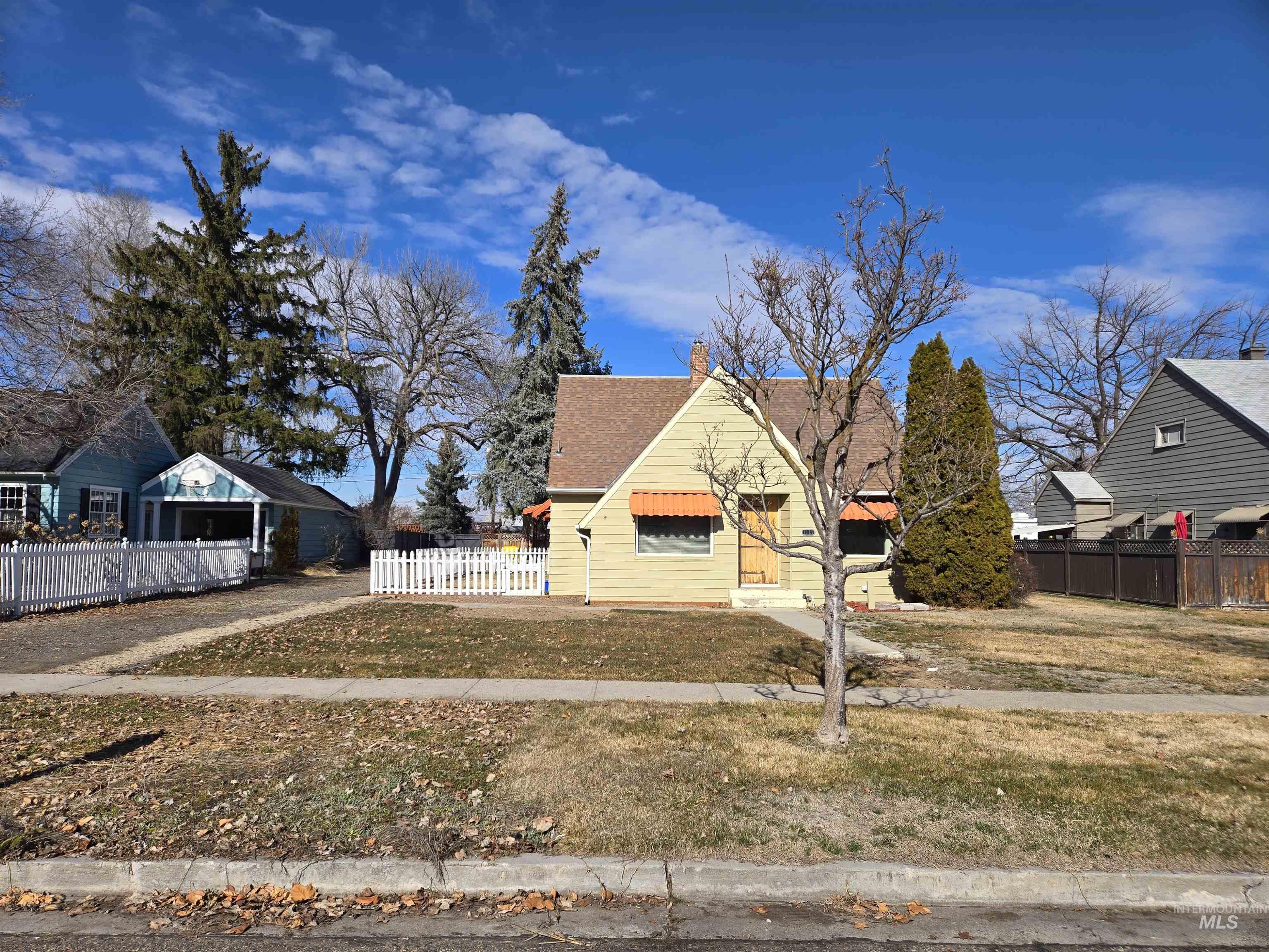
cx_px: 634
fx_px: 843
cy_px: 476
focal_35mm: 23
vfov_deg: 58.9
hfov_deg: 73.9
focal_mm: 5.4
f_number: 1.8
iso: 25
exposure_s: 1/2503
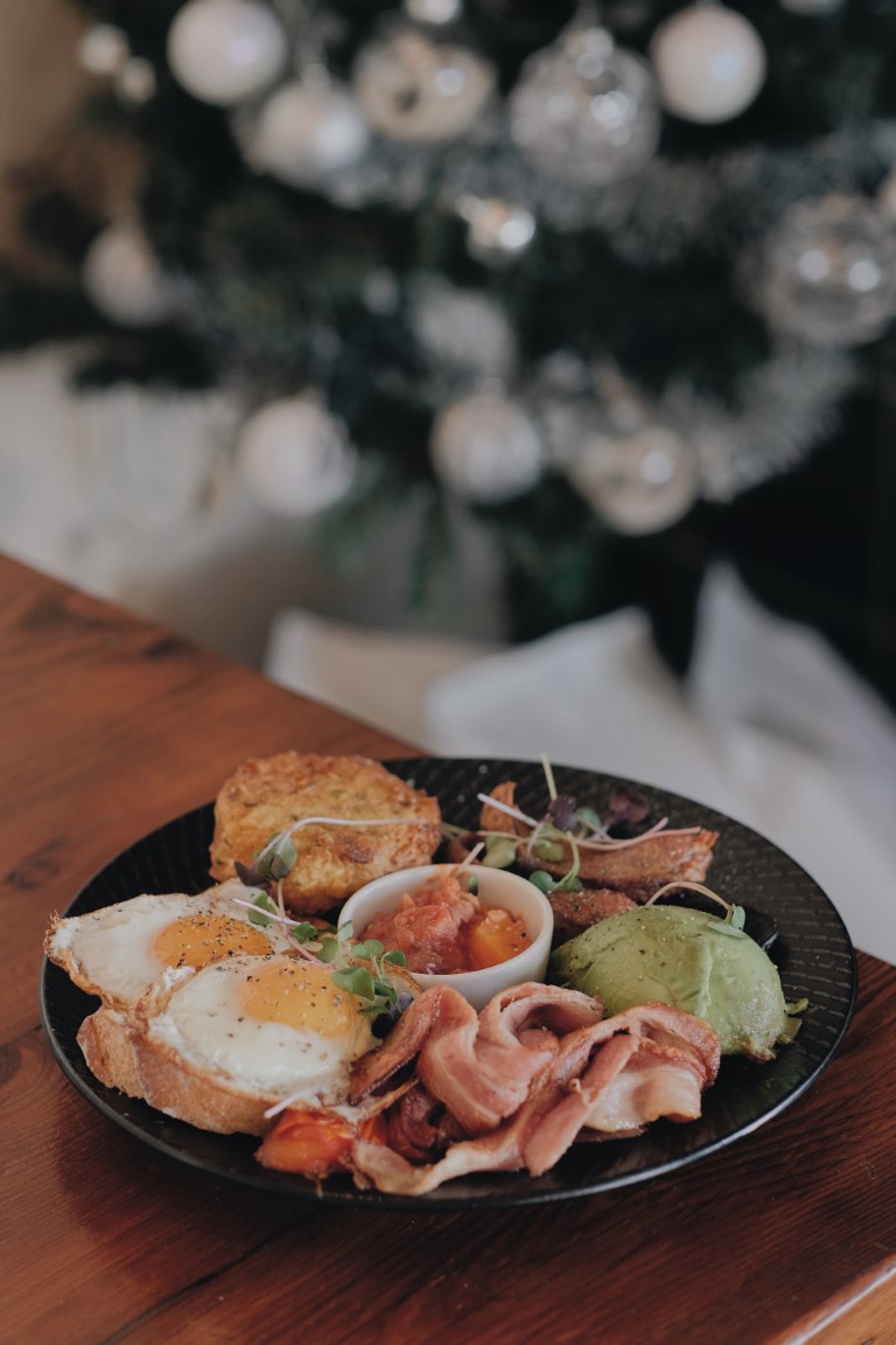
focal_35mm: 84
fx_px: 3136
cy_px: 672
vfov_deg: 24.2
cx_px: 448
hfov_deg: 16.3
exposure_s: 1/105
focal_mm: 56
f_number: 2.8
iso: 800
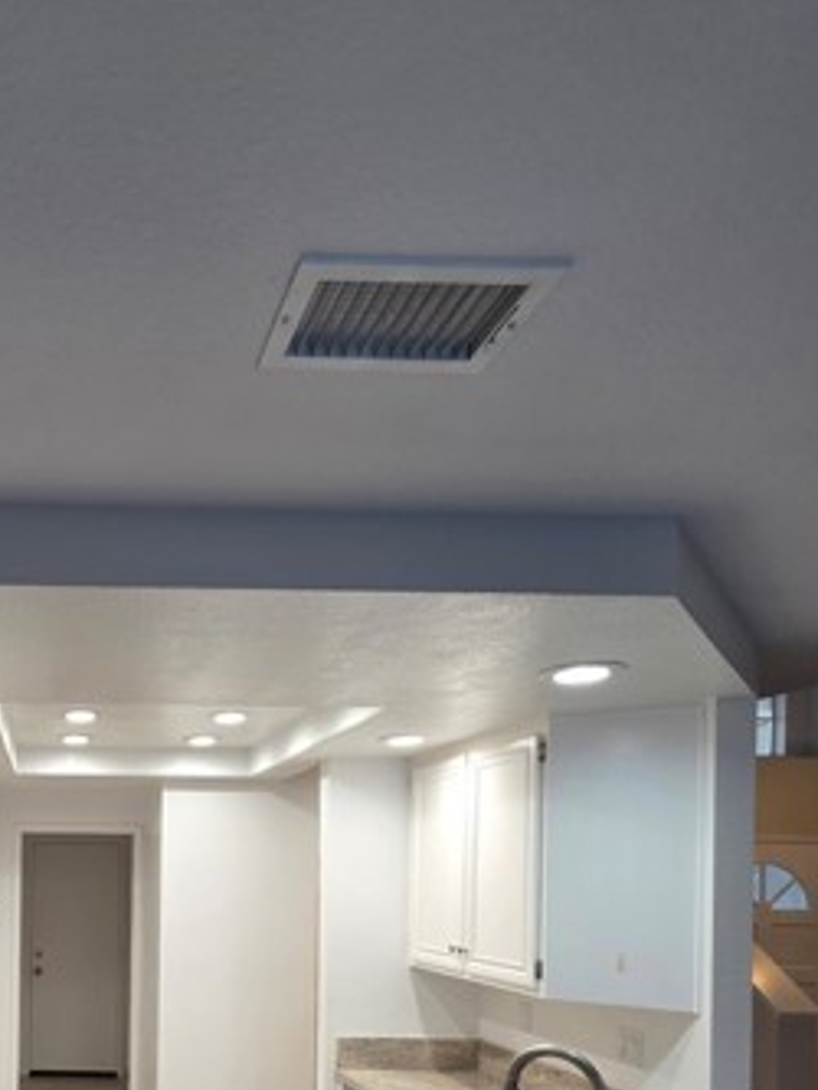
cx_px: 65
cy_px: 874
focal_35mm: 25
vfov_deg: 63.3
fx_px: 787
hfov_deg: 48.5
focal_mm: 2.2
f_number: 1.9
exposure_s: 1/120
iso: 160
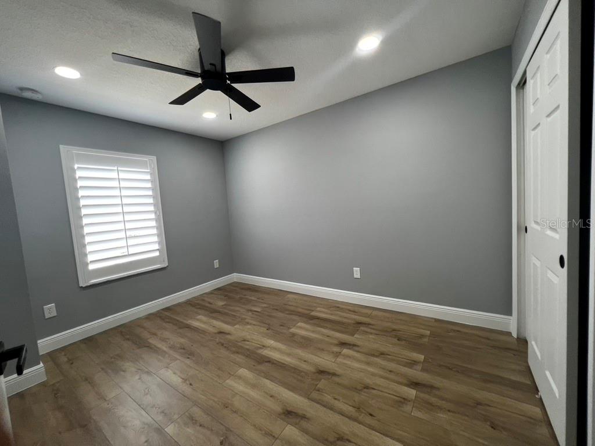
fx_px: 223
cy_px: 223
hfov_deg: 106.2
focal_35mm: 13
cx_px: 298
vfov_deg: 89.9
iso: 125
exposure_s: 1/120
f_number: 1.8
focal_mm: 1.57
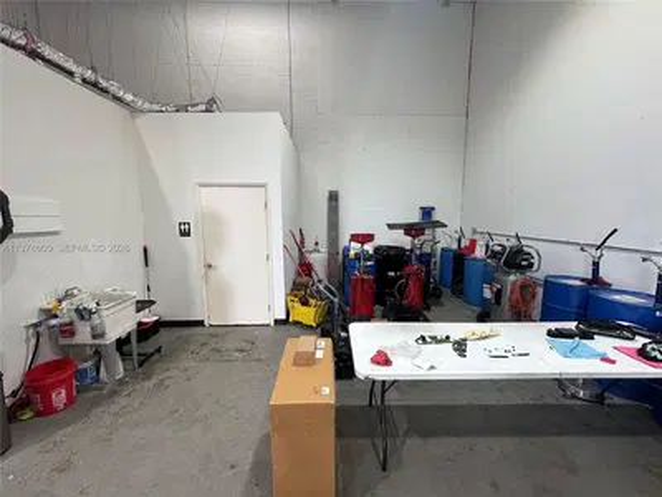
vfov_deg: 85.7
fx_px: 268
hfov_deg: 102.1
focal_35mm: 14
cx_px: 331
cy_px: 248
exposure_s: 1/120
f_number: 2.2
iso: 100
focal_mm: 2.22
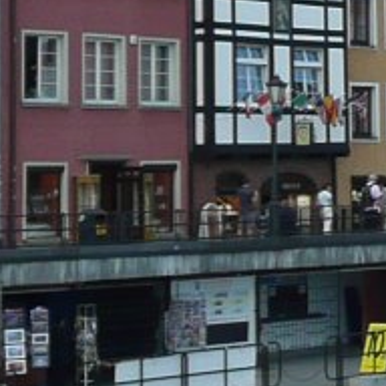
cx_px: 860
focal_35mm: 193
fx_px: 2435
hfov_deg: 8.4
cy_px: 30
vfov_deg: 9.0
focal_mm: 4.9
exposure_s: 1/500
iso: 100
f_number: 3.4
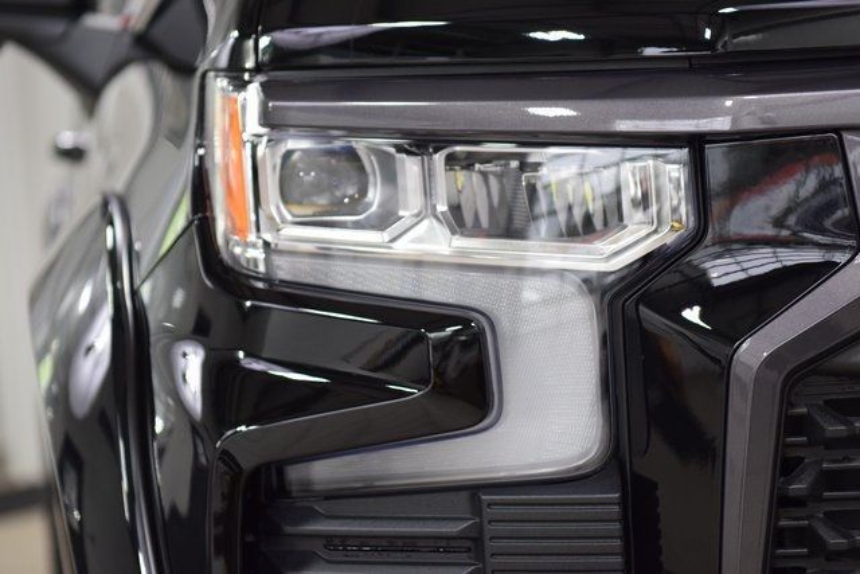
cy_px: 287
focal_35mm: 105
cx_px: 430
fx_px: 2509
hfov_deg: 19.5
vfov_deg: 13.0
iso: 1600
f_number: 3.5
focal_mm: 70
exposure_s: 1/125
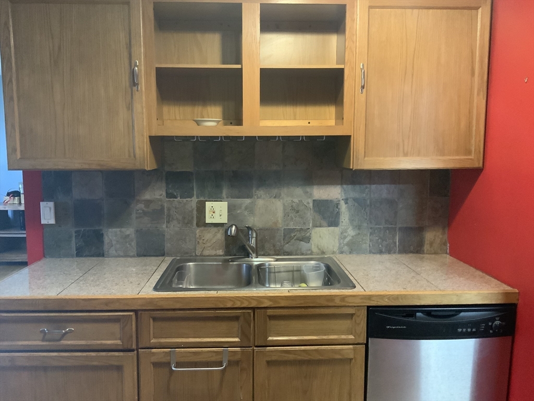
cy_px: 200
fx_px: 447
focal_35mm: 29
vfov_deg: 48.2
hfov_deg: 61.7
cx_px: 267
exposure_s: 1/30
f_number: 1.8
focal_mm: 3
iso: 320
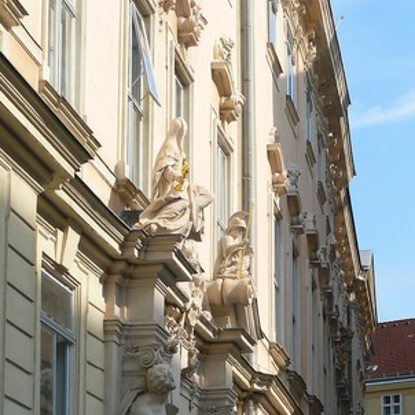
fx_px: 1546
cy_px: 427
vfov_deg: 15.0
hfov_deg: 15.2
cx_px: 289
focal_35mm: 114
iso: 100
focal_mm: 11
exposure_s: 1/200
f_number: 4
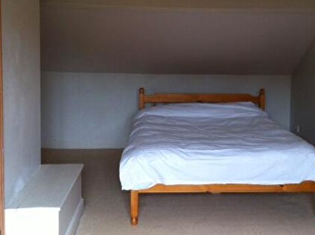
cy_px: 75
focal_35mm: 53
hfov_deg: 36.2
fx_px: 482
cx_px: 179
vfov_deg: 27.3
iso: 80
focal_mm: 3.85
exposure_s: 1/15
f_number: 2.8
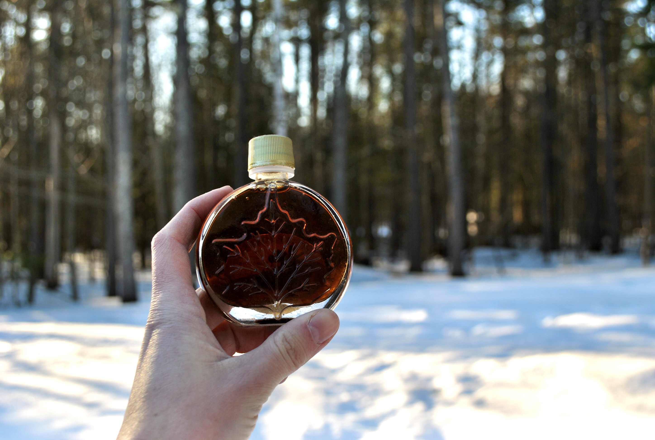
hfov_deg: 43.5
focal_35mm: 45
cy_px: 220
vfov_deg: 30.0
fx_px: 820
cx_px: 328
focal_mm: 30
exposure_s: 1/125
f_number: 5.6
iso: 100
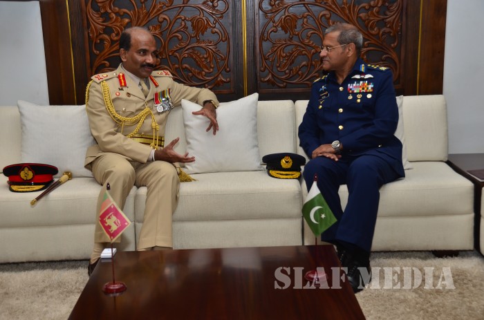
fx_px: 764
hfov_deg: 35.1
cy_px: 160
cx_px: 242
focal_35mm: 57
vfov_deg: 23.7
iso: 320
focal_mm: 38
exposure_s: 1/125
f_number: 5.6
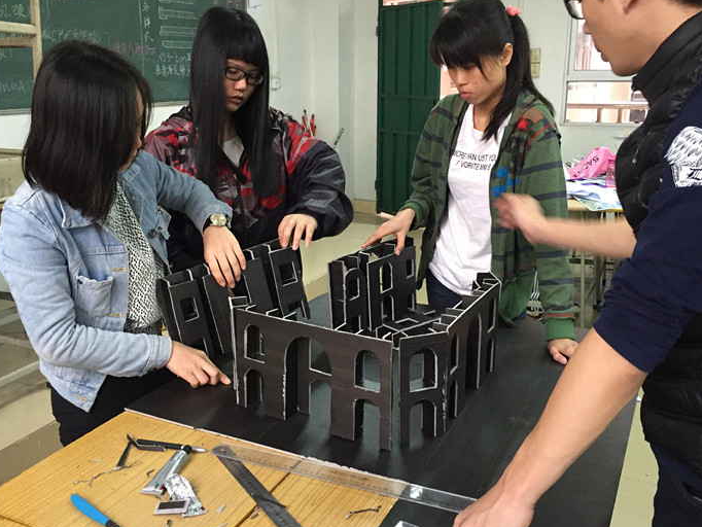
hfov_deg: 53.9
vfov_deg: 41.8
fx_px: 690
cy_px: 239
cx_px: 334
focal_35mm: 34
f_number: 2.2
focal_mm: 4.15
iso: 250
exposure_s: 1/33
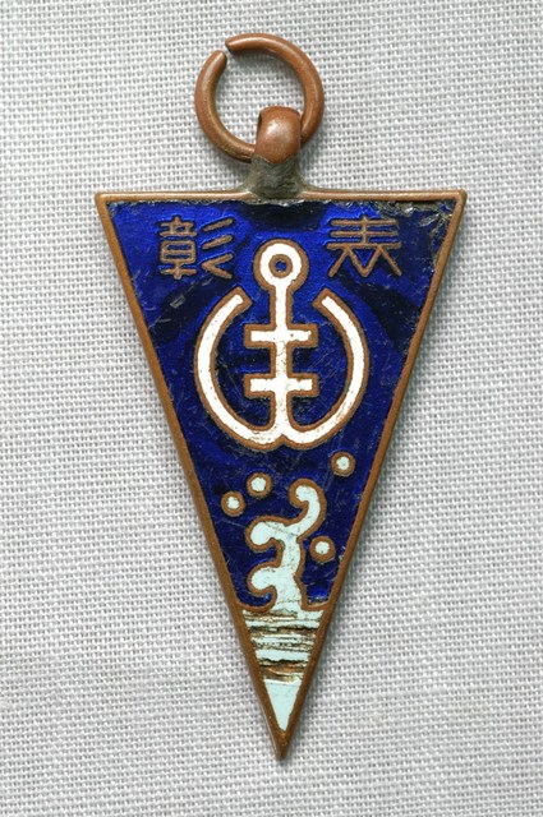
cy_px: 408
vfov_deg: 22.6
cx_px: 272
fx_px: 2042
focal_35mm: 90
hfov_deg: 15.1
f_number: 14
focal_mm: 60
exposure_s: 1/5
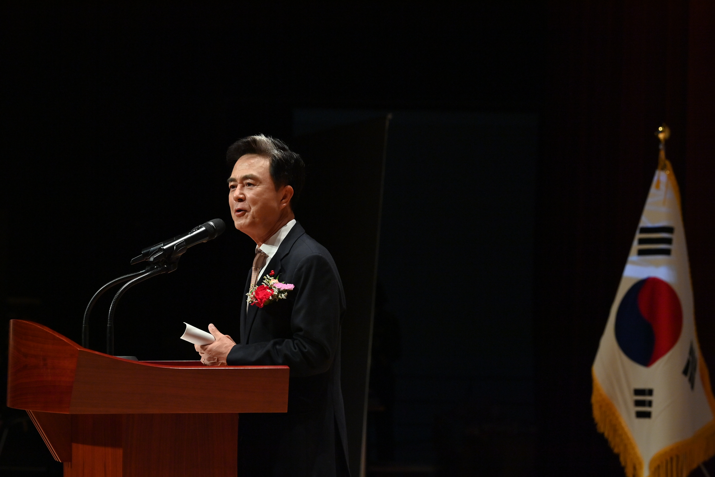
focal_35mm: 135
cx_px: 358
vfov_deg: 10.2
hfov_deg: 15.2
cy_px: 238
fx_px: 2681
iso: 800
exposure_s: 1/320
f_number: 5.6
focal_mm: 135
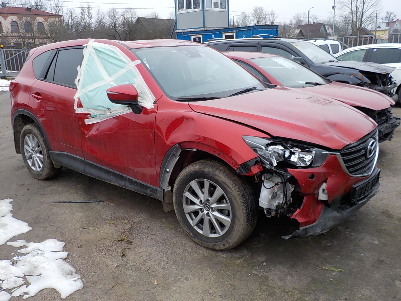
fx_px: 348
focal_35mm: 30
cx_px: 200
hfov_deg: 60.0
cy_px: 150
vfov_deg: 46.8
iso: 125
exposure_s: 1/30
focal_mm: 4.1
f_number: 3.3
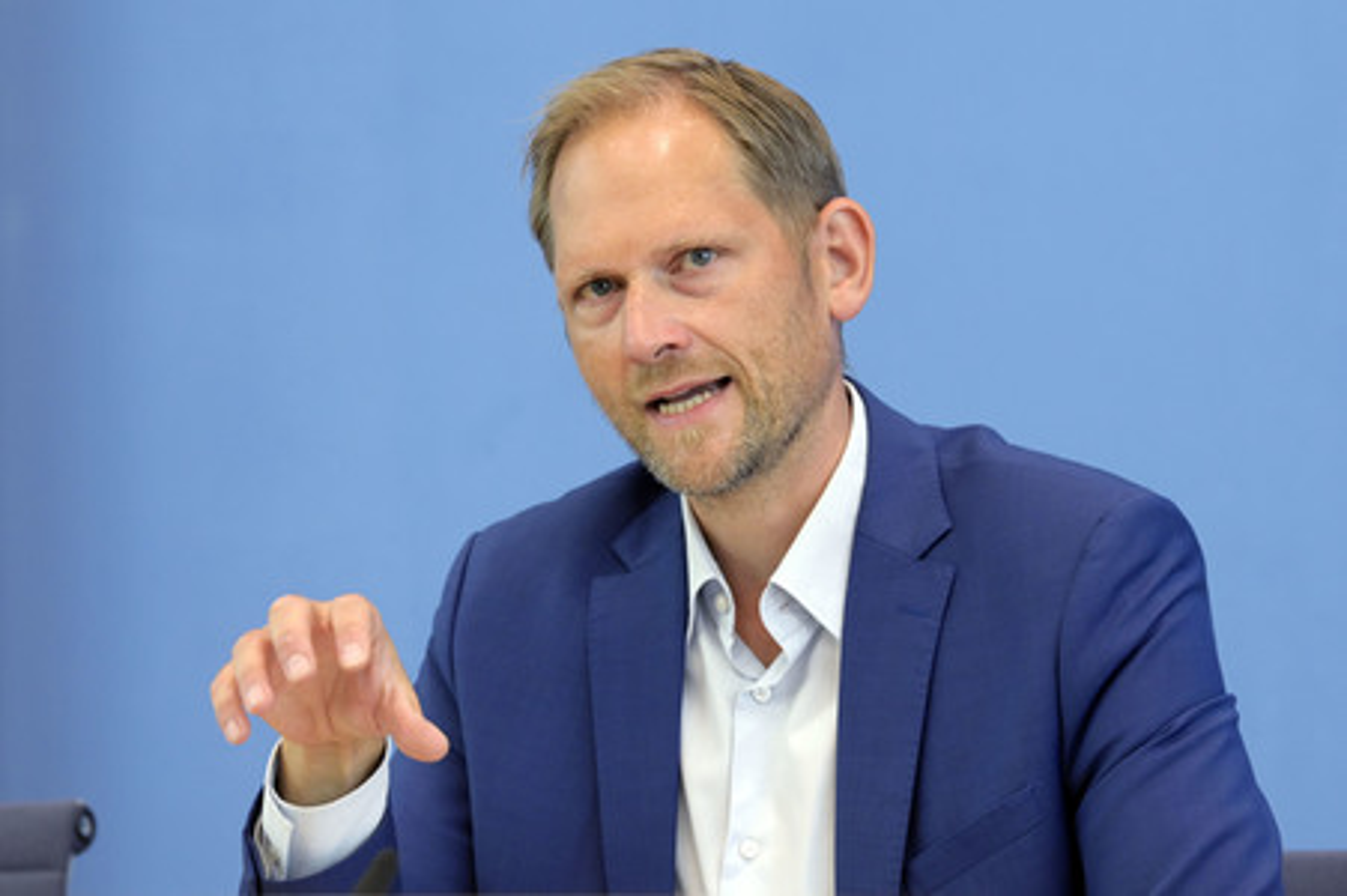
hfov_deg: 13.7
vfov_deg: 9.1
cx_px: 674
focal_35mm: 150
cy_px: 448
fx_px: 5608
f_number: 5.6
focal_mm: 150
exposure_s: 1/800
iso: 4000
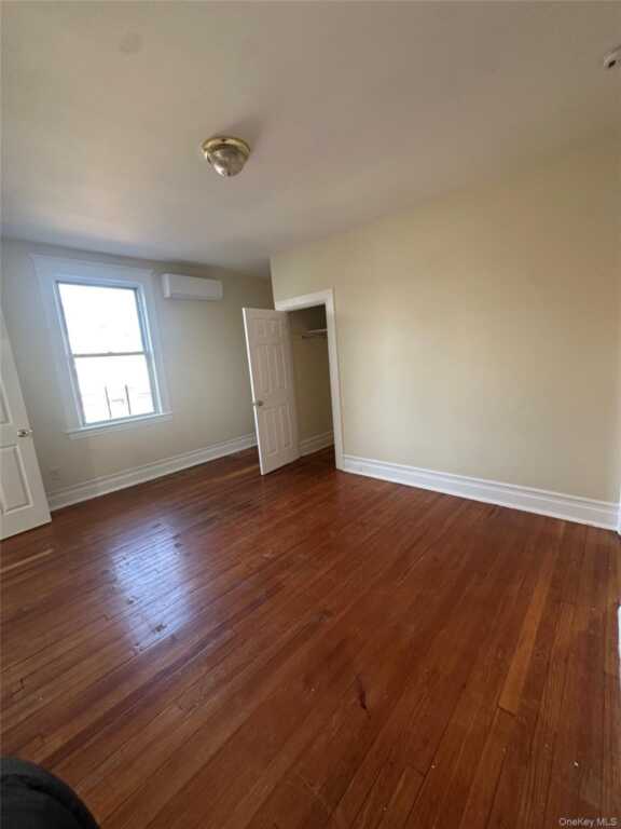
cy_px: 414
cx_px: 310
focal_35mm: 14
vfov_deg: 102.1
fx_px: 335
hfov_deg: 85.7
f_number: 2.2
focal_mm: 2.22
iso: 250
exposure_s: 1/60
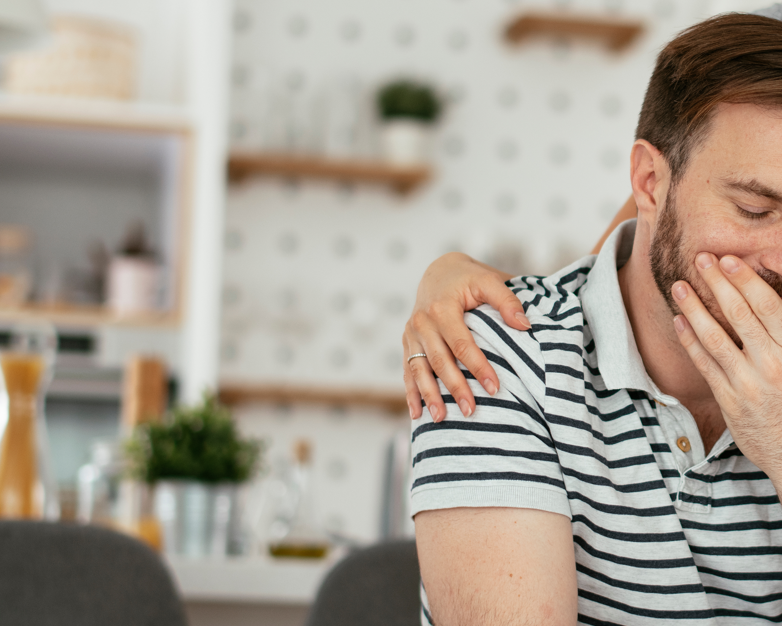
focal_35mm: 112
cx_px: 708
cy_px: 262
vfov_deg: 13.8
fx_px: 2592
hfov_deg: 16.9
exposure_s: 1/640
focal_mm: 58
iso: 320
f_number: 2
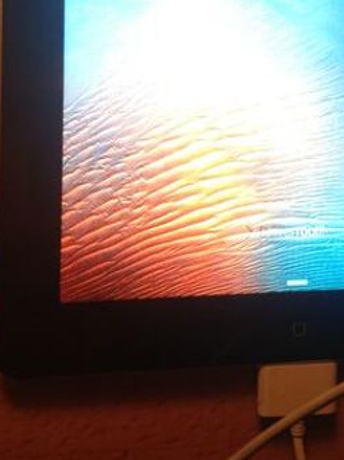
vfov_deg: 30.0
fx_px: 823
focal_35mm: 62
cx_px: 263
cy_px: 53
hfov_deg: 23.3
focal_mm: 4.12
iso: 80
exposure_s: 1/20
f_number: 2.4
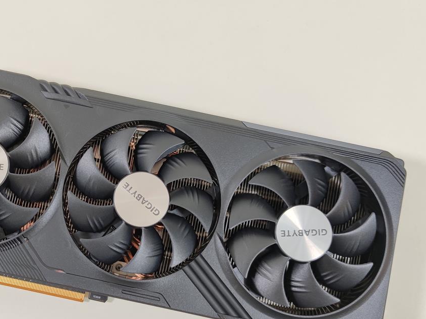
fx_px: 529
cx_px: 121
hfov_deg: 42.8
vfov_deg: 33.5
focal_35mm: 43
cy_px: 189
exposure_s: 1/100
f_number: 1.85
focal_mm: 6.78
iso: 73
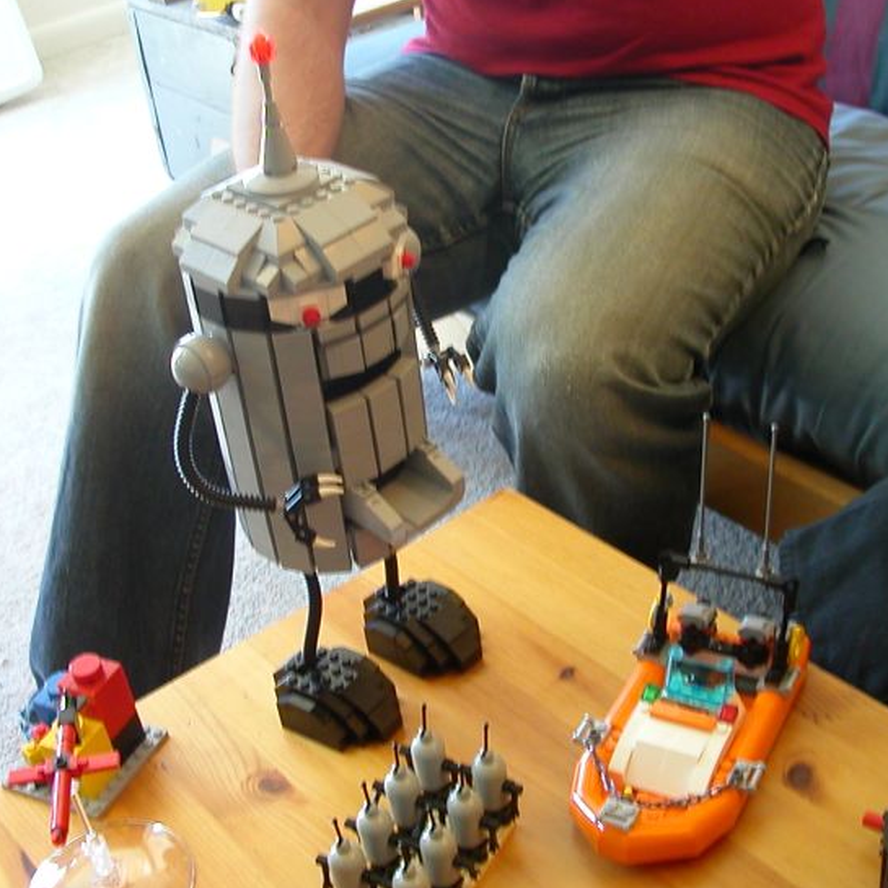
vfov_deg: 35.4
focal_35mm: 48
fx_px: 1393
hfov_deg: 35.3
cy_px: 445
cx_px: 513
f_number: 2.7
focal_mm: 5.6
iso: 100
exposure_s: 1/7.9
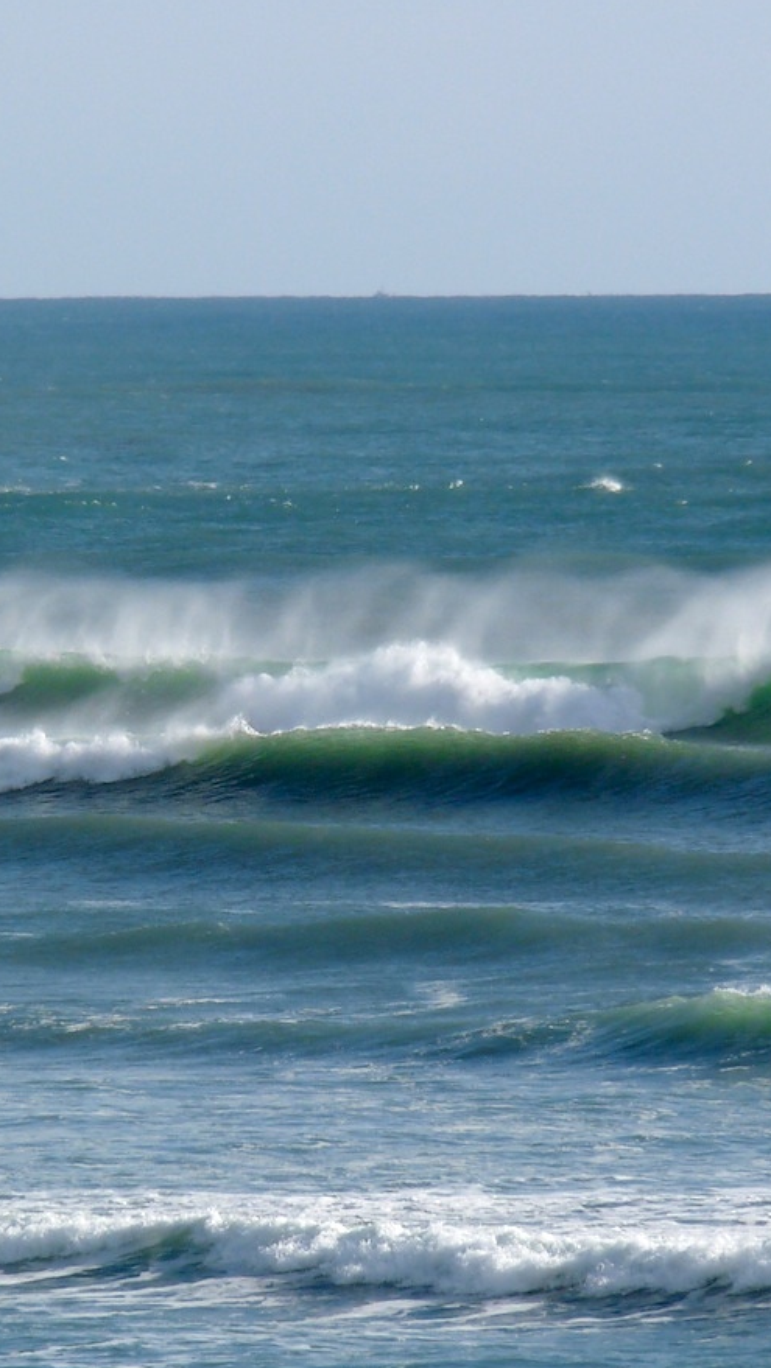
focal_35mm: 553
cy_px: 635
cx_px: 266
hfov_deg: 2.2
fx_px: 20081
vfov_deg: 3.9
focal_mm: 55.1
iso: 100
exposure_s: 1/500
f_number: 7.1
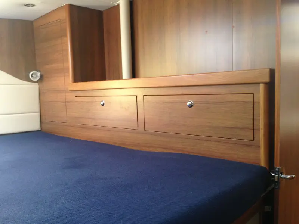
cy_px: 112
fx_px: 285
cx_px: 150
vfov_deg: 42.9
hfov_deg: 55.4
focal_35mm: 33
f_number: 2.4
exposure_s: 1/20
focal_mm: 4.12
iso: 80
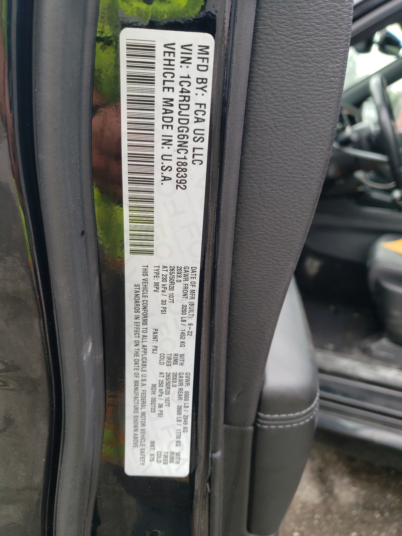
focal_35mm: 26
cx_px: 201
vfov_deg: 67.3
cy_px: 268
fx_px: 403
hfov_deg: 53.1
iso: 50
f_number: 1.5
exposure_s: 1/208
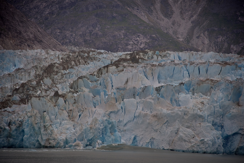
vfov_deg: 11.4
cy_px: 82
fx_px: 813
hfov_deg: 17.1
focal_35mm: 120
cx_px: 122
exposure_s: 1/250
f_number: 4
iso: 140
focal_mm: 120
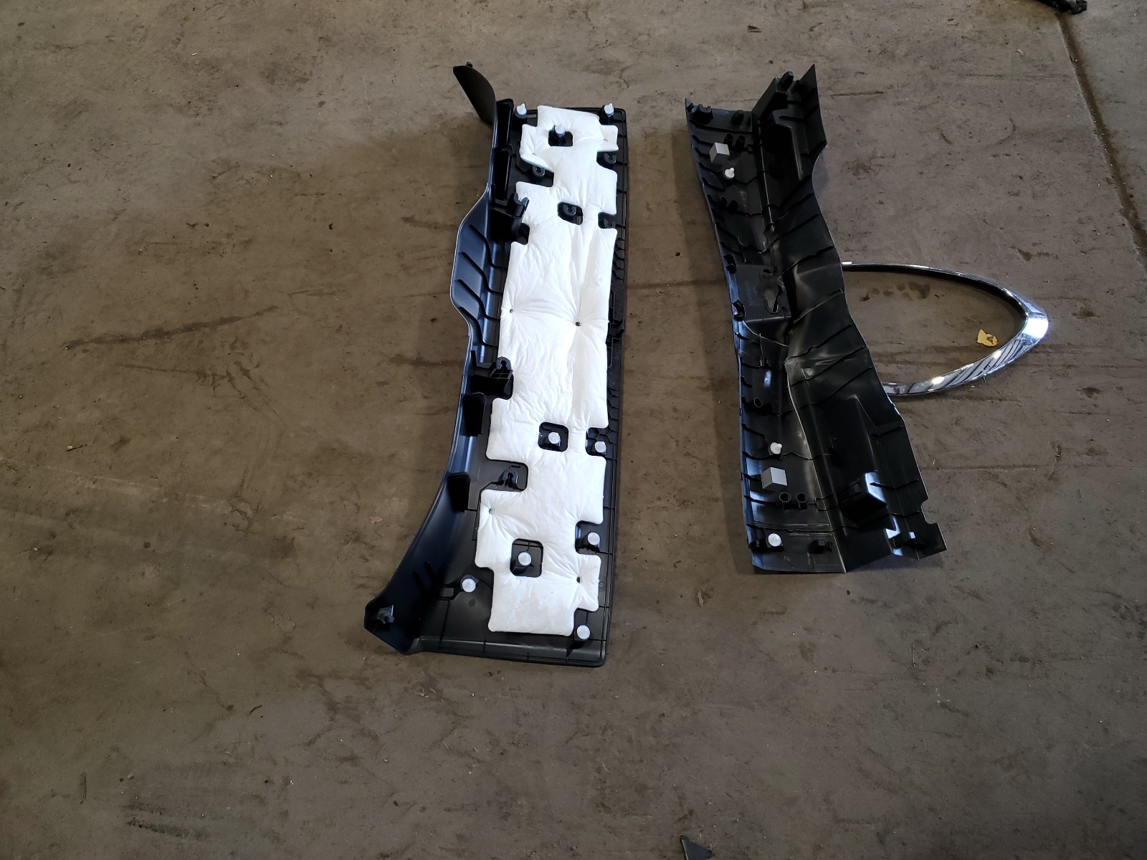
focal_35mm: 26
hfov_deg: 67.3
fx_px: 862
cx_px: 574
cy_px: 430
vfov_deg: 53.1
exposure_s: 1/120
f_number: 1.5
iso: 82
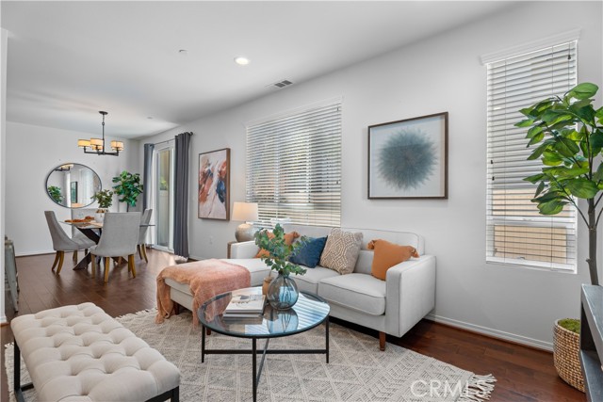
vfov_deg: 69.5
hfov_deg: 92.3
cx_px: 302
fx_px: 290
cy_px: 201
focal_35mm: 17
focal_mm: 17.3
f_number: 8
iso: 320
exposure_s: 1/3
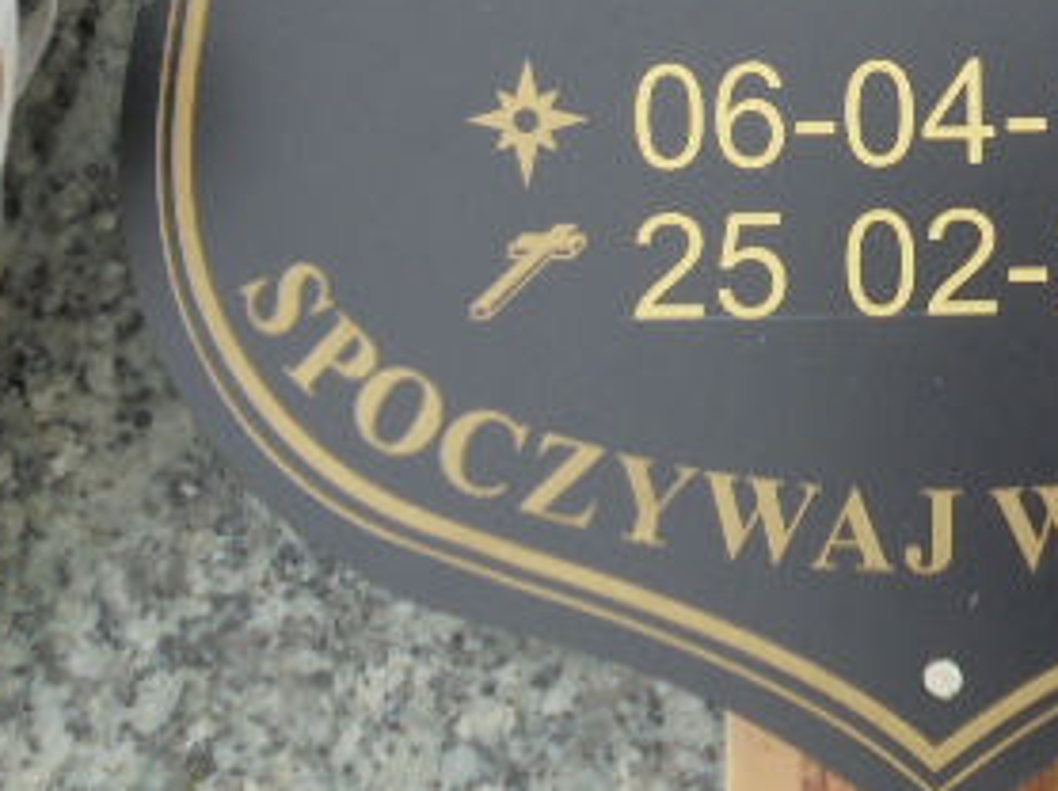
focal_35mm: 113
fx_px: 3451
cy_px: -110
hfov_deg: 17.2
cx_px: 917
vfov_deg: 12.8
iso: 100
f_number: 4.8
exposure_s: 1/200
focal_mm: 8.9
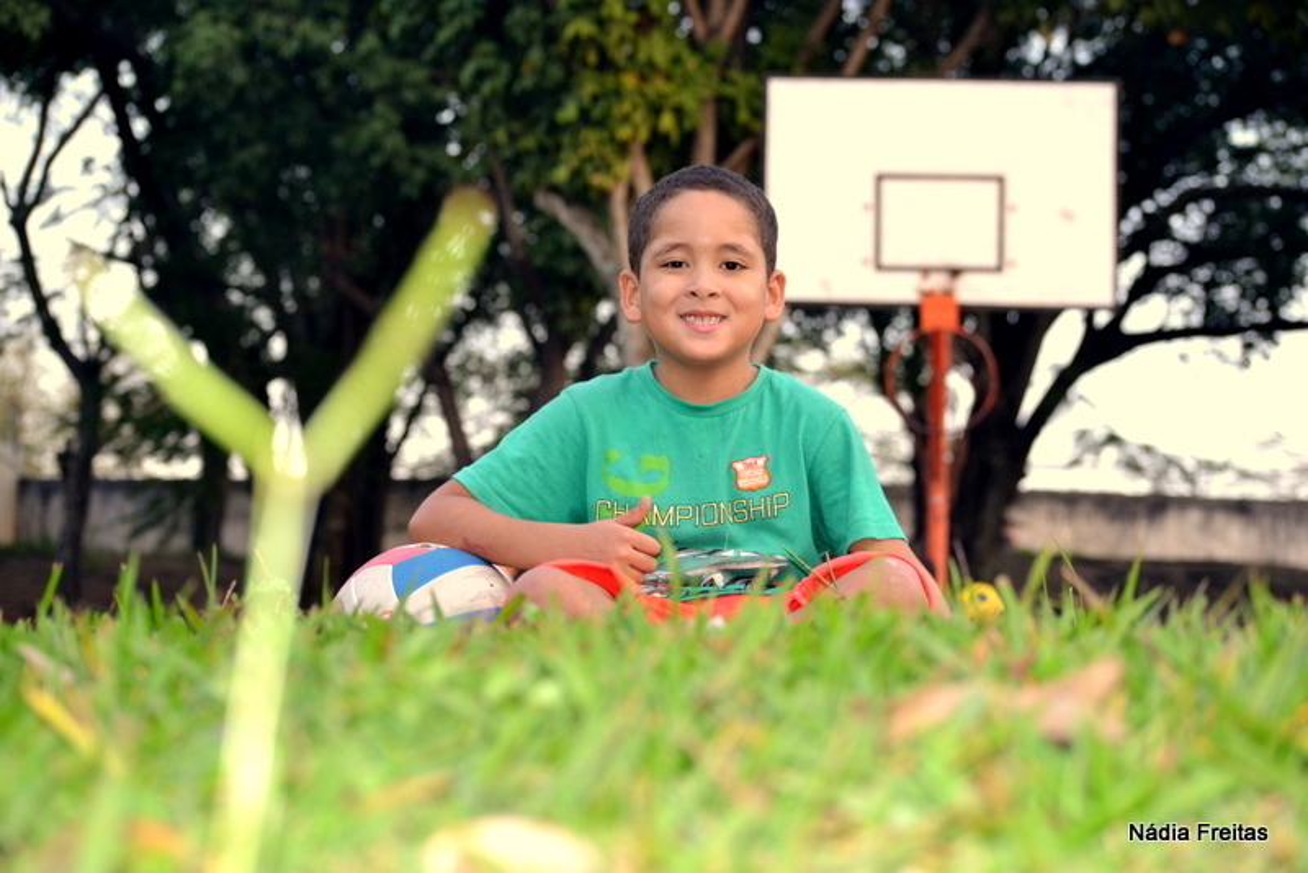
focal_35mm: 82
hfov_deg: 24.6
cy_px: 436
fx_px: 2998
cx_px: 654
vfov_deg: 16.6
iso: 400
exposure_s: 1/80
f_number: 4
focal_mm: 55
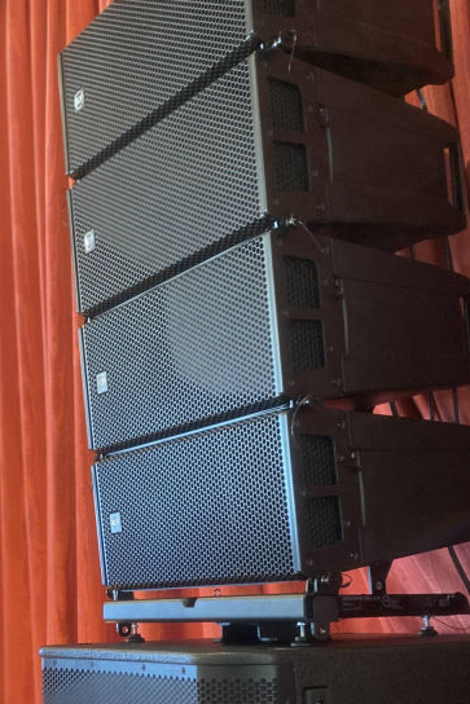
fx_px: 1037
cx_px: 137
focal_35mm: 53
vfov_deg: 36.3
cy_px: 556
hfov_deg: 25.3
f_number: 1.8
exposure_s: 1/40
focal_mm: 4.25
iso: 400
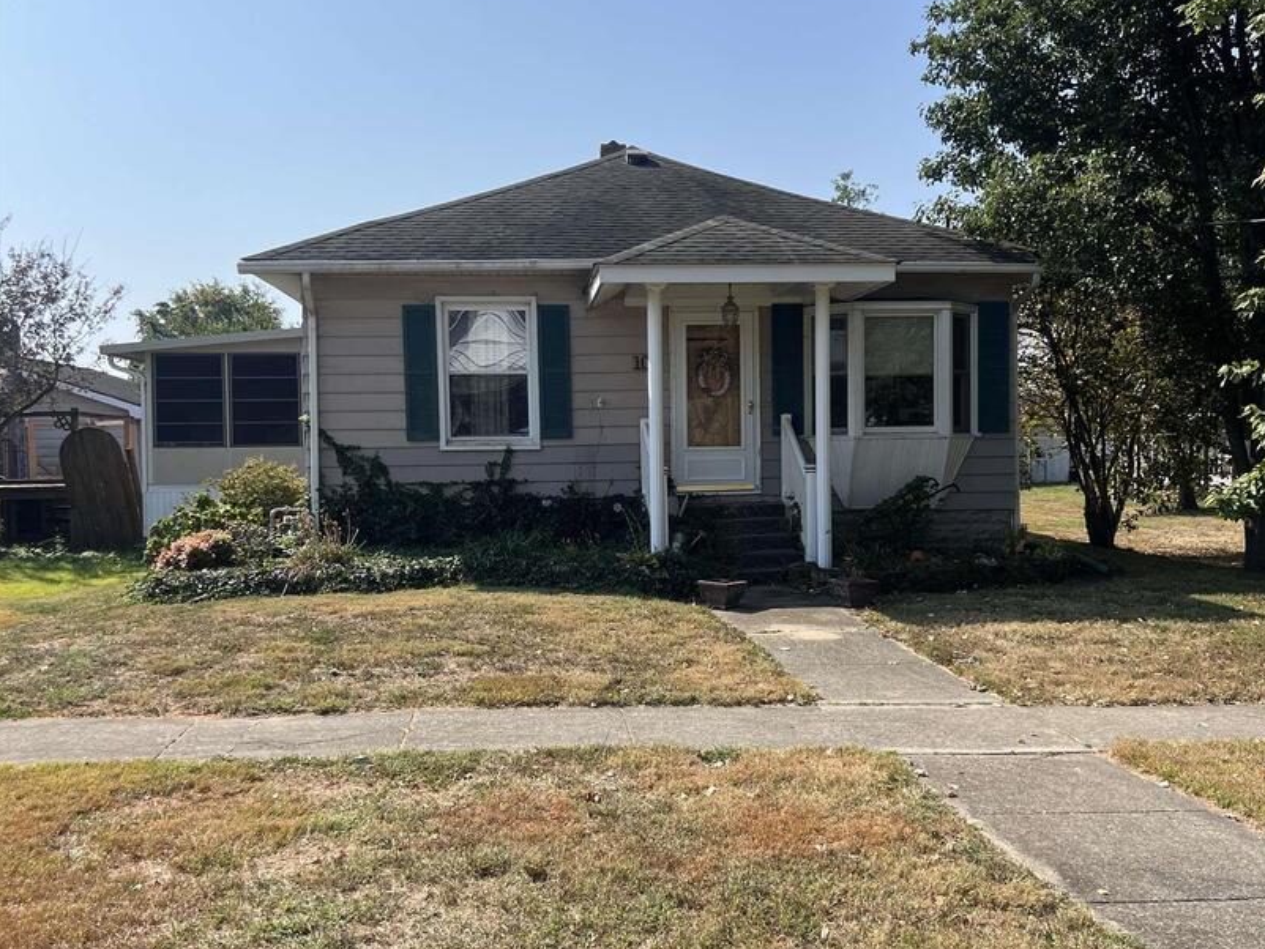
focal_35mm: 35
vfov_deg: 40.7
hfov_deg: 52.6
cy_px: 473
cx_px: 634
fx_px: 1279
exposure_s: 1/5319
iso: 50
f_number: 1.5
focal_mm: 5.7
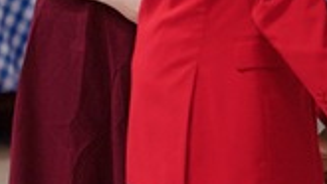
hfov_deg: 4.0
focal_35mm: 532
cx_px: 593
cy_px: -1
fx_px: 4615
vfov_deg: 2.3
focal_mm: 82
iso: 4000
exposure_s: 1/250
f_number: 2.8
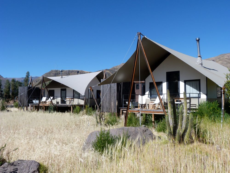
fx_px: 226
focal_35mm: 34
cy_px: 86
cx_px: 115
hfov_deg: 54.0
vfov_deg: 41.8
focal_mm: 6.1
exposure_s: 1/320
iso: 80
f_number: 5.6
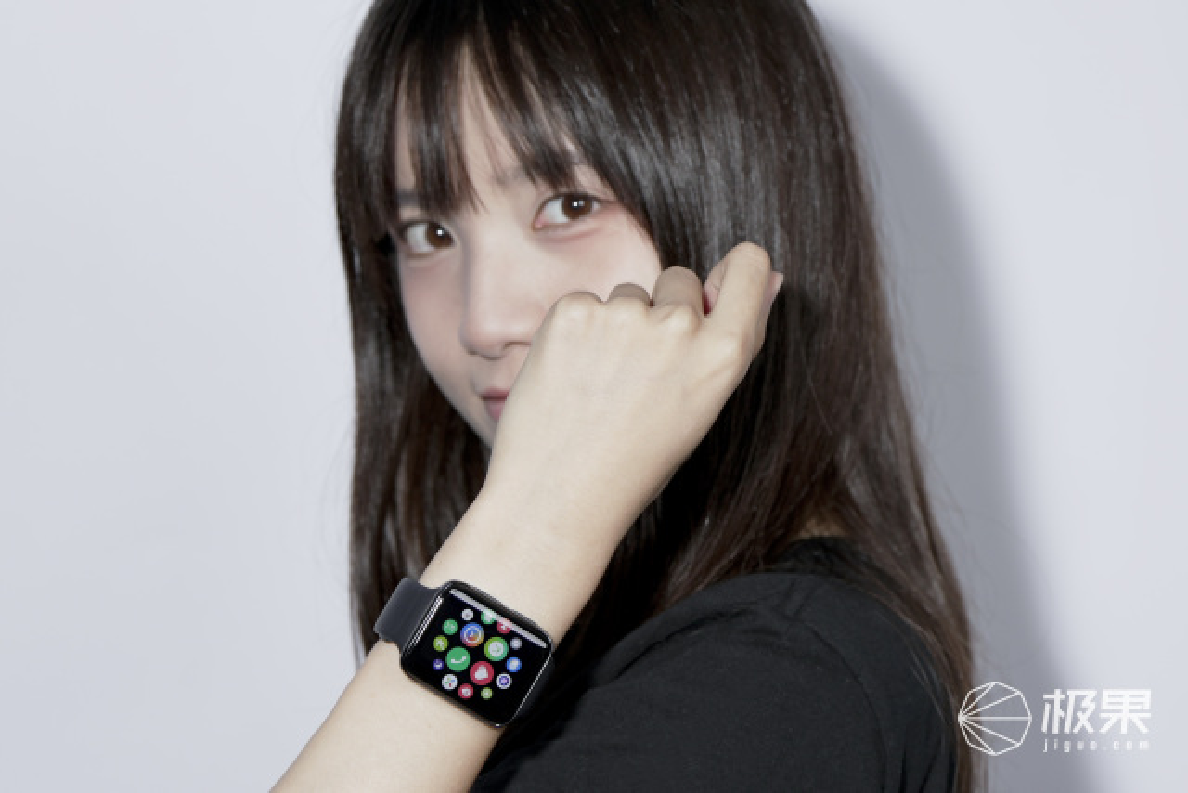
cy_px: 396
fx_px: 4753
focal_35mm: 144
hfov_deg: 14.2
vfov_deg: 9.5
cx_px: 594
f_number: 5.6
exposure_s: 1/100
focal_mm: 96
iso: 125
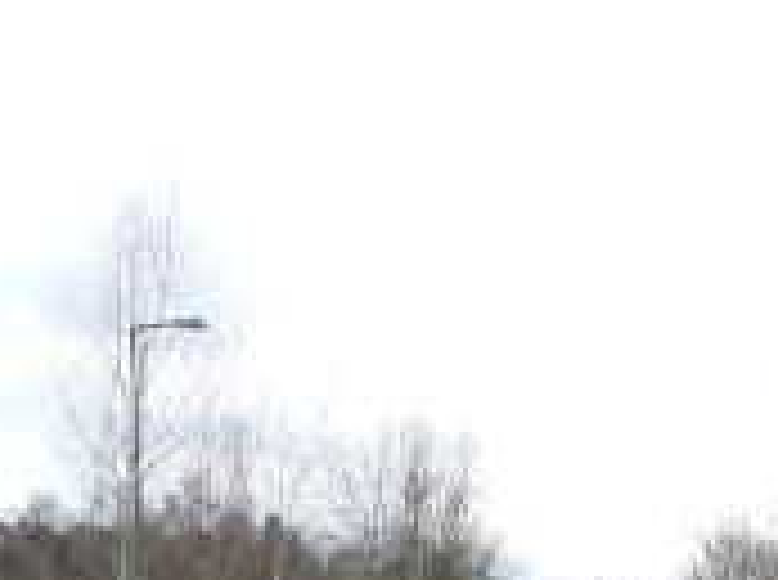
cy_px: 773
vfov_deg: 15.6
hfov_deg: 22.0
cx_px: 472
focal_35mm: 89
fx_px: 1996
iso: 100
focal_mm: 5.2
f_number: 4
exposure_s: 1/250
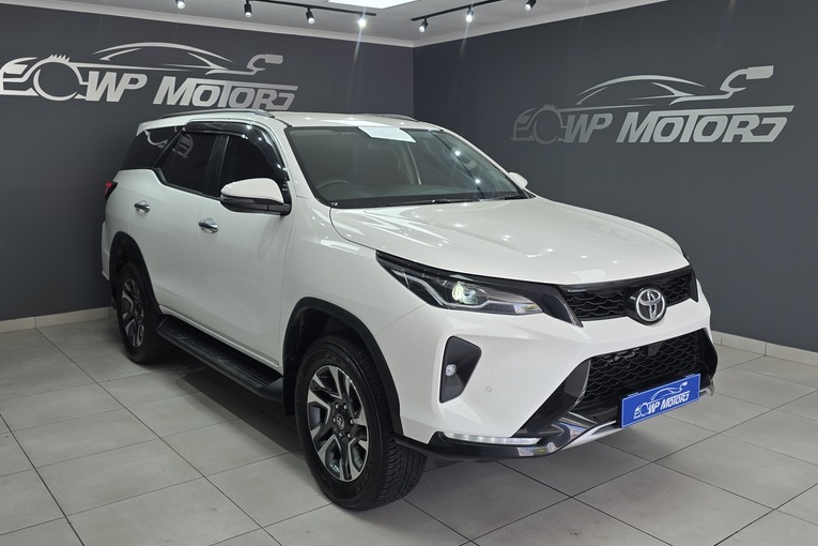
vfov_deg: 41.1
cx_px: 417
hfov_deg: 58.7
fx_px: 727
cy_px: 244
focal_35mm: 32
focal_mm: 6.3
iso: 20
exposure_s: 1/100
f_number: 1.7
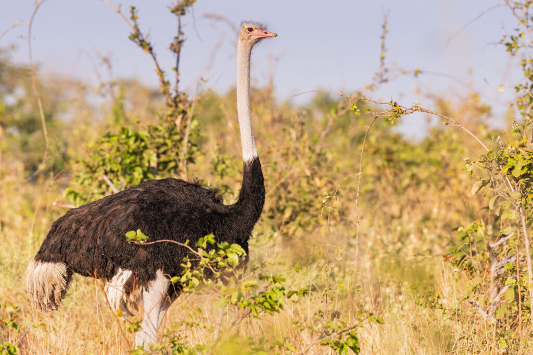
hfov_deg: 3.4
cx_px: 266
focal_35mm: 600
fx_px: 8884
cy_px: 178
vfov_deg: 2.3
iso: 5000
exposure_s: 1/4000
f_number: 8
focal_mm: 600
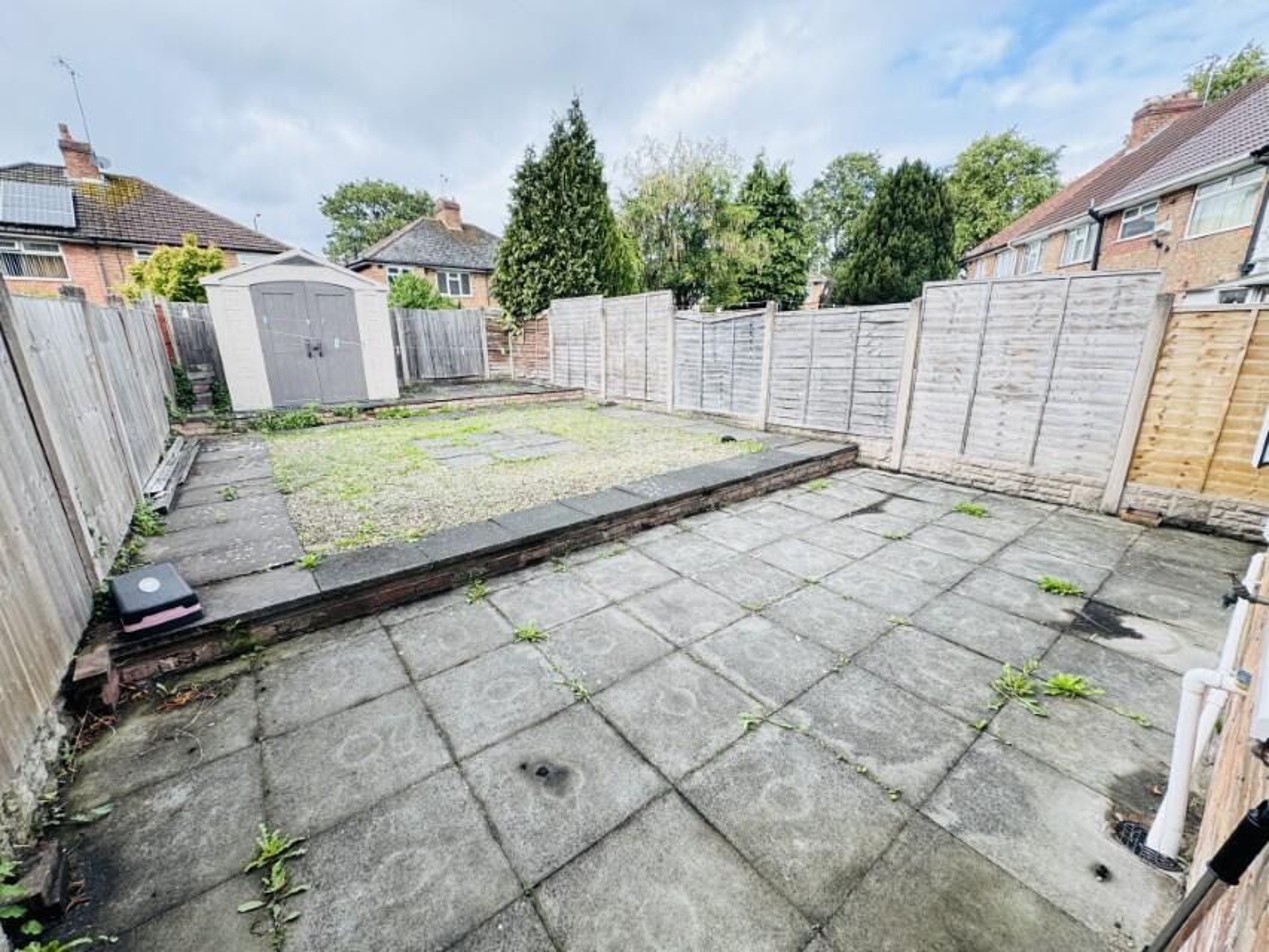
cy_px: 476
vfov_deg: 85.7
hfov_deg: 102.1
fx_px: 513
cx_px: 634
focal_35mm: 14
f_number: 2.2
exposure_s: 1/397
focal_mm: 2.22
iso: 40
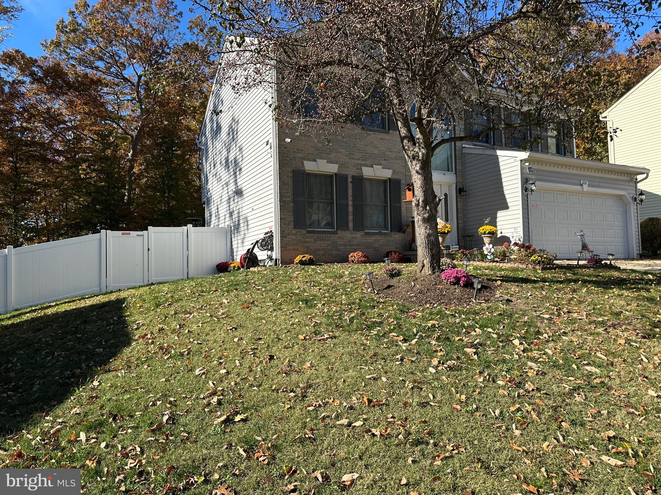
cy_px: 248
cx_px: 330
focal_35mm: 24
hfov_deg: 71.6
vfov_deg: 56.8
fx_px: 458
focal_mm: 6.86
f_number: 1.78
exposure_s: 1/2353
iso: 80
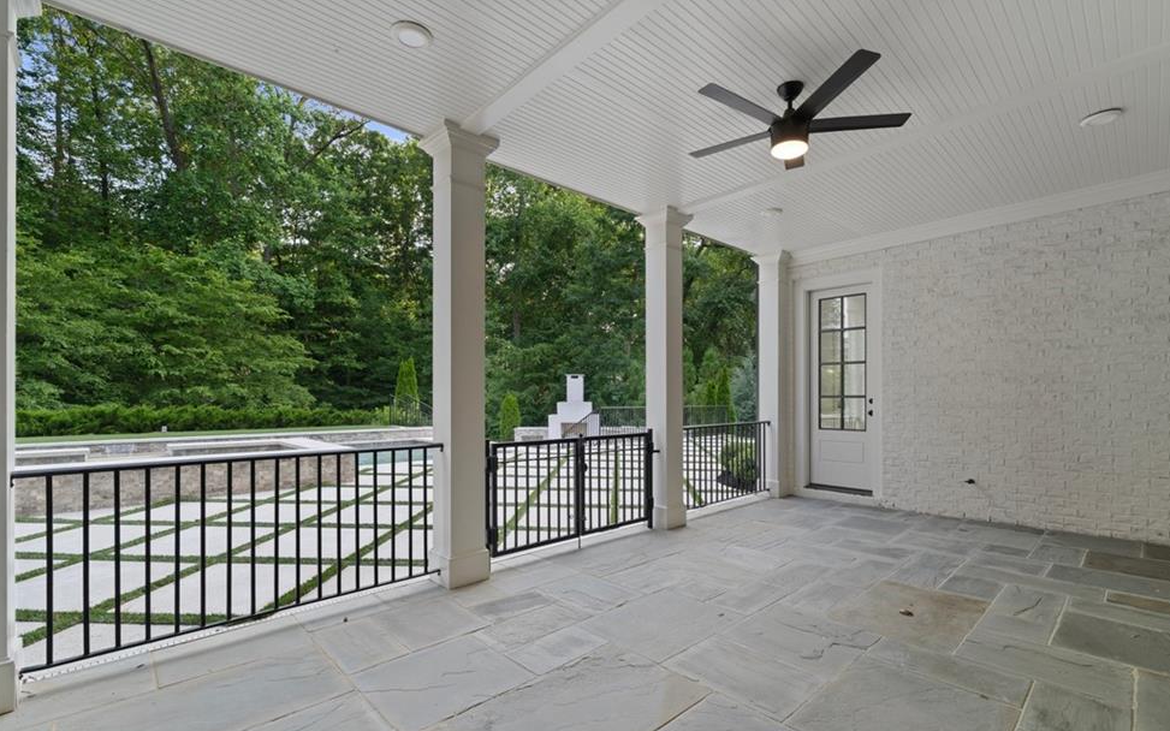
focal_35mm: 15
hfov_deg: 101.4
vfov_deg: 74.6
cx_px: 611
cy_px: 400
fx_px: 478
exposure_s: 1/15
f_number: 8
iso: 320
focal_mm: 14
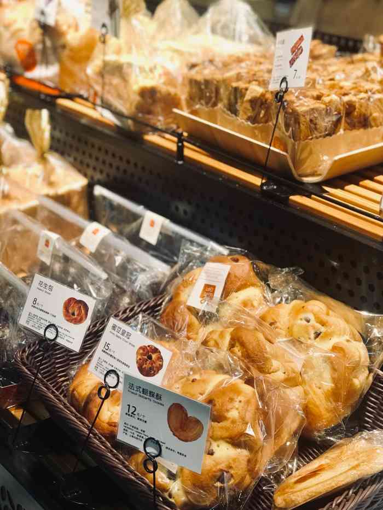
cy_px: 255
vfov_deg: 33.8
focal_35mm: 57
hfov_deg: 25.7
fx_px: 841
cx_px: 192
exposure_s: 1/50
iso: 64
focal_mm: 6.6
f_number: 2.8
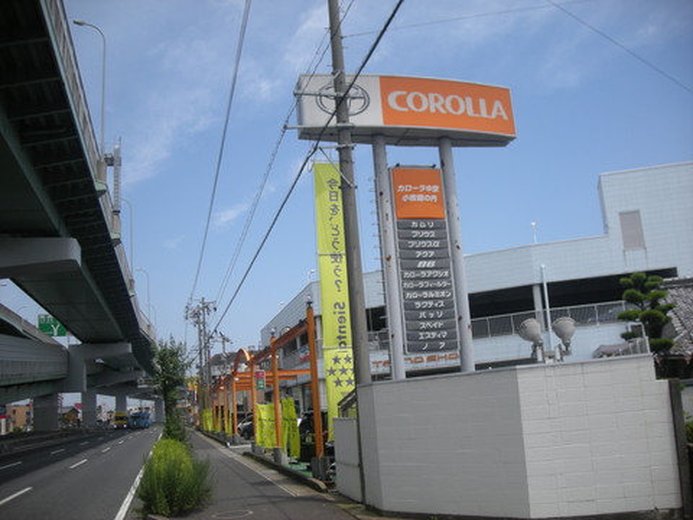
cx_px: 346
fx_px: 701
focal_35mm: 35
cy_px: 260
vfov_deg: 40.7
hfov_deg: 52.6
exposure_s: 1/330
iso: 64
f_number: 5.7
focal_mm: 5.7
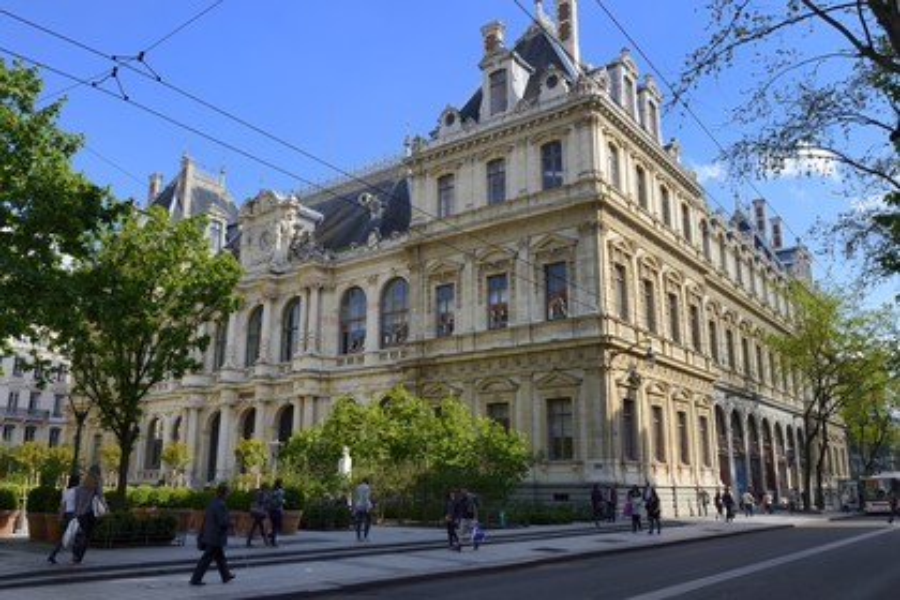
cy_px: 300
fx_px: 725
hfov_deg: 63.7
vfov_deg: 45.0
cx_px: 450
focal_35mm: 29
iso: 200
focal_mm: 29
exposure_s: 1/250
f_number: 9
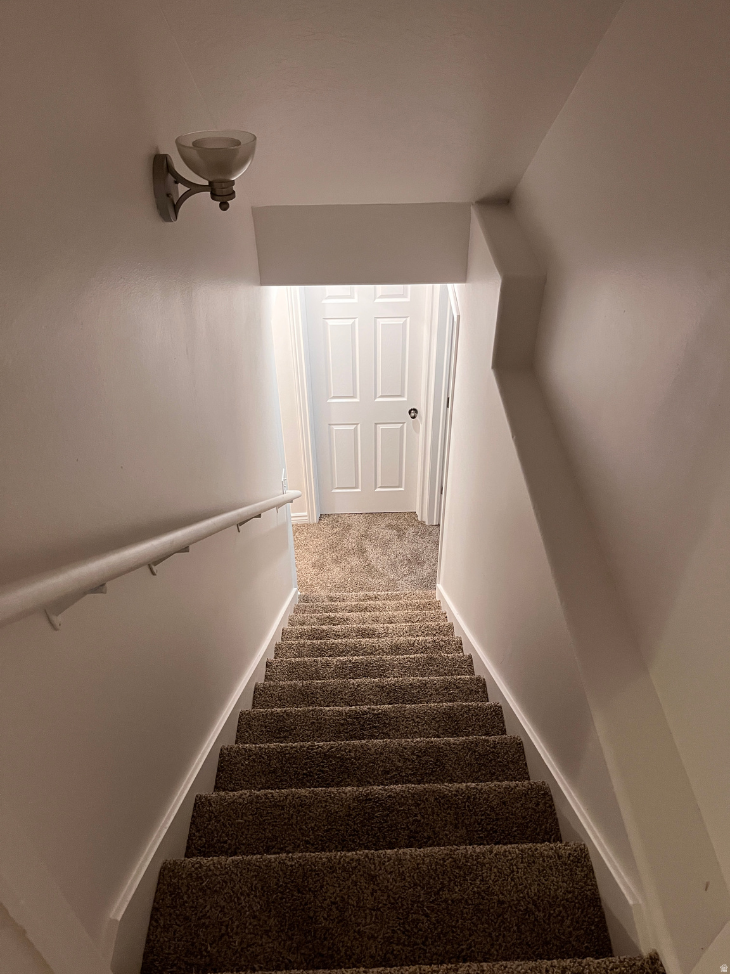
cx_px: 365
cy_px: 487
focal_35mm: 26
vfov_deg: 67.3
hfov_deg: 53.1
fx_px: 731
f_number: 1.6
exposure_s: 1/60
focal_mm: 5.1
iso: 400
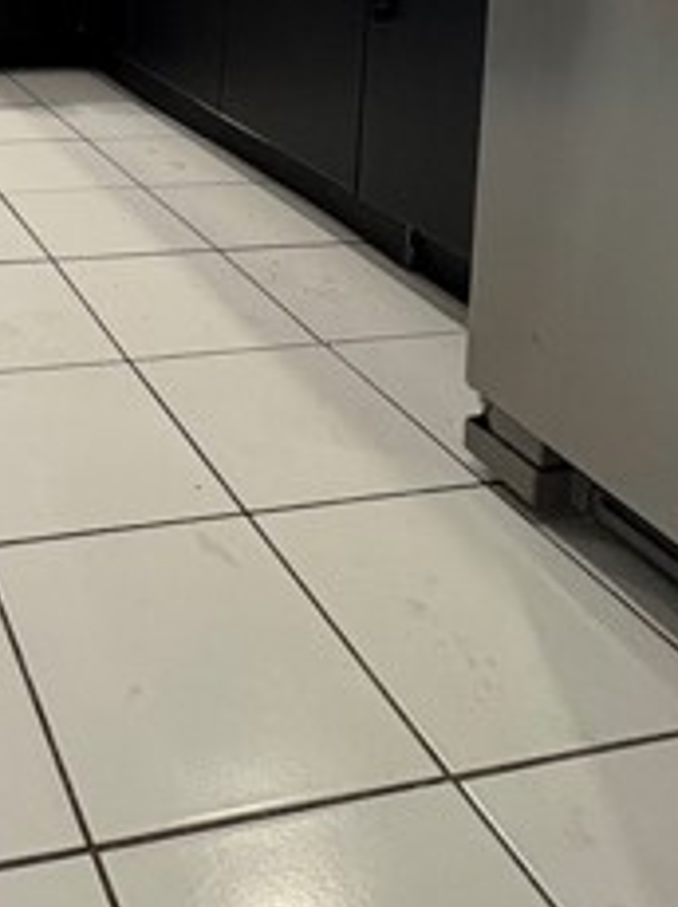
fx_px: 1020
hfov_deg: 31.8
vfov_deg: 38.3
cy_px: -126
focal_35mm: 39
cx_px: -99
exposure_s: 1/60
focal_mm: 2.22
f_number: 2.2
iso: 250
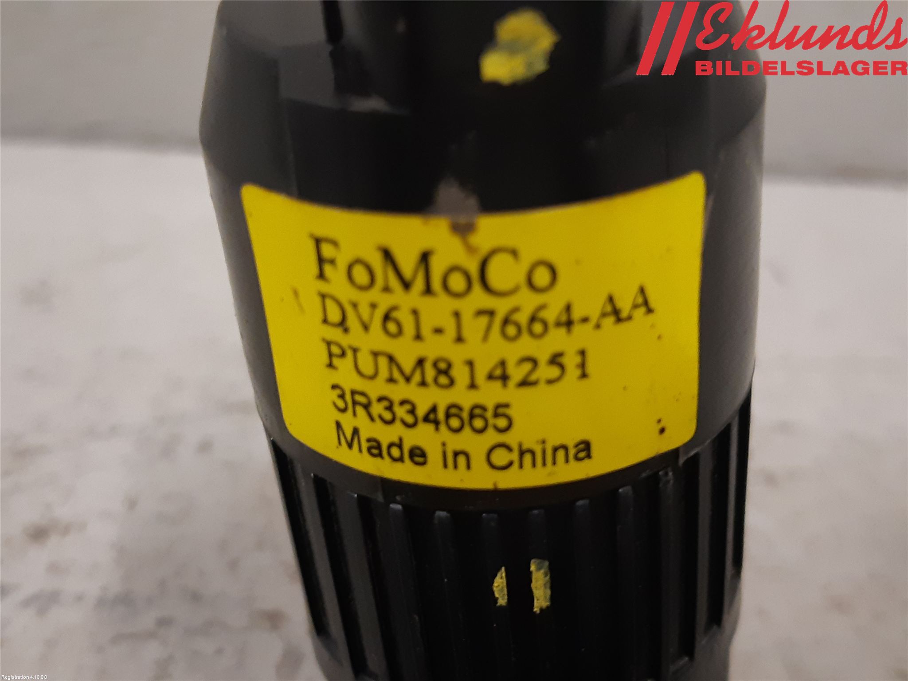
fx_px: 682
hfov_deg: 67.3
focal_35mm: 26
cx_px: 454
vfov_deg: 53.1
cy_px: 340
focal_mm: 3.93
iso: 200
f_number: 1.7
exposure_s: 1/50
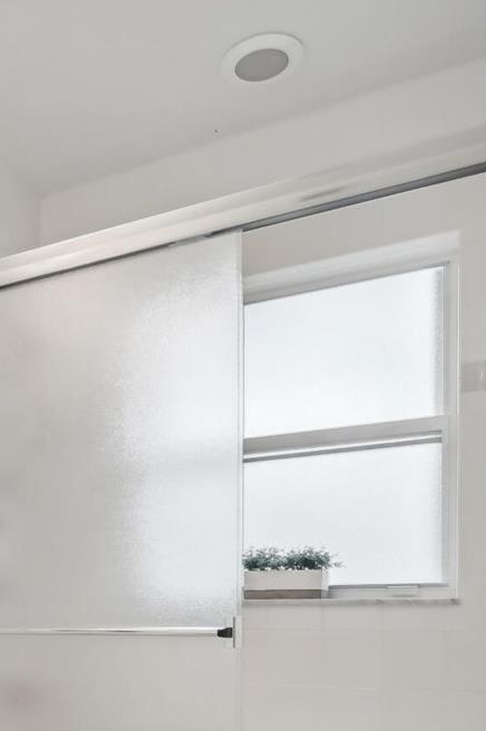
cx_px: -3
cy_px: 713
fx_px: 1197
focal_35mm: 59
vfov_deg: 31.6
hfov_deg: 22.1
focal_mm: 17
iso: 1000
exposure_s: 1/200
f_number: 9
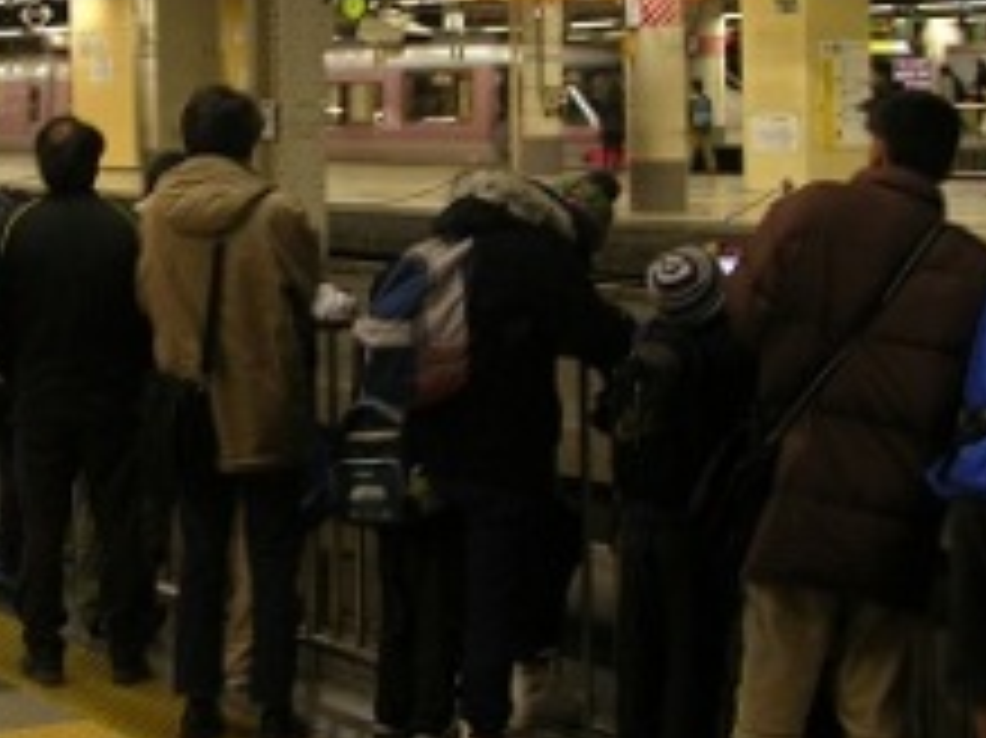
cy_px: -27
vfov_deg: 17.9
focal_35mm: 80
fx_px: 2277
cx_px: 230
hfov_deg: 24.1
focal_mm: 5.8
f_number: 2.8
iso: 50
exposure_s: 1/11.5
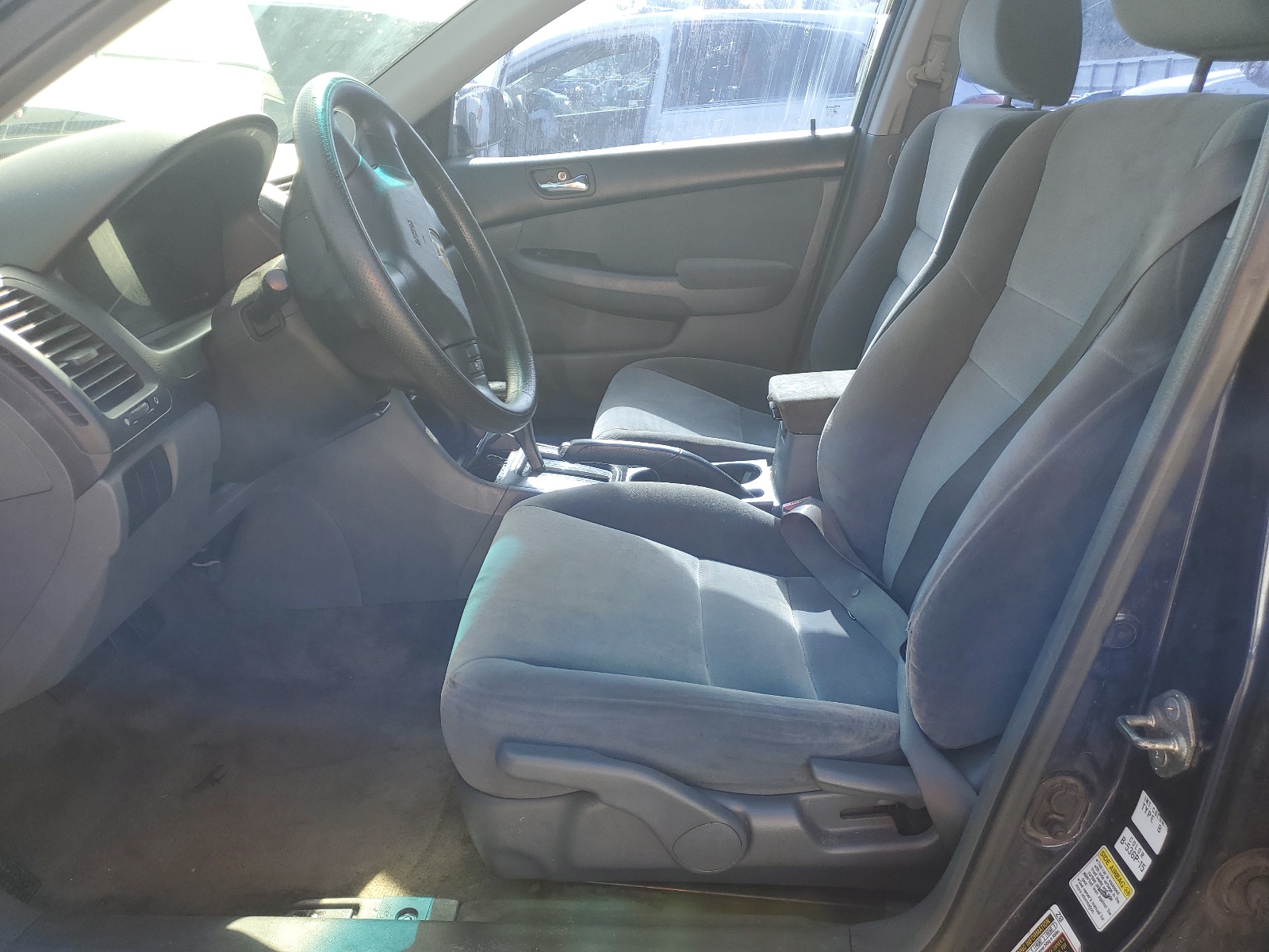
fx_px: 953
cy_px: 476
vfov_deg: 53.1
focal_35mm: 26
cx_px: 634
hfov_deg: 67.3
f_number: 1.5
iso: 50
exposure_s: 1/417
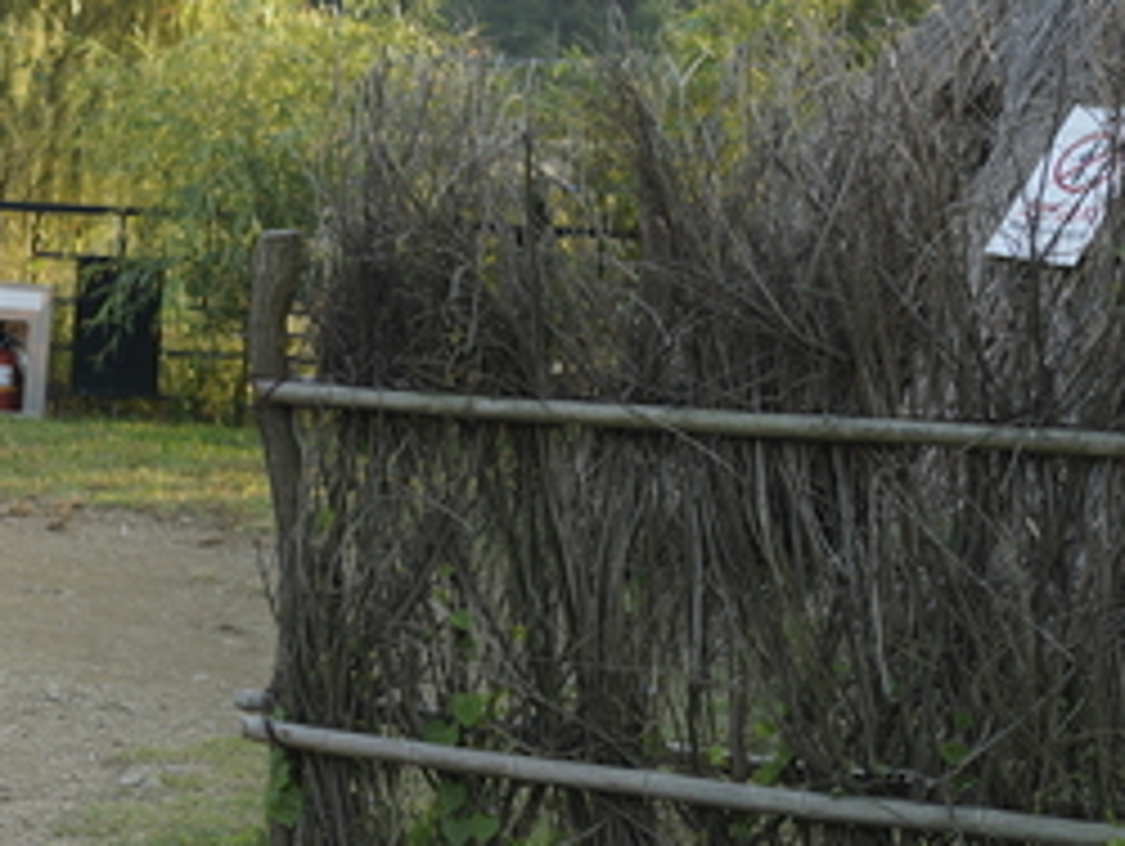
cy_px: 315
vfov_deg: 15.7
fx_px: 3058
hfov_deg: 19.1
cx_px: -389
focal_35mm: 94
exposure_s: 1/80
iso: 100
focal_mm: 35
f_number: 3.2
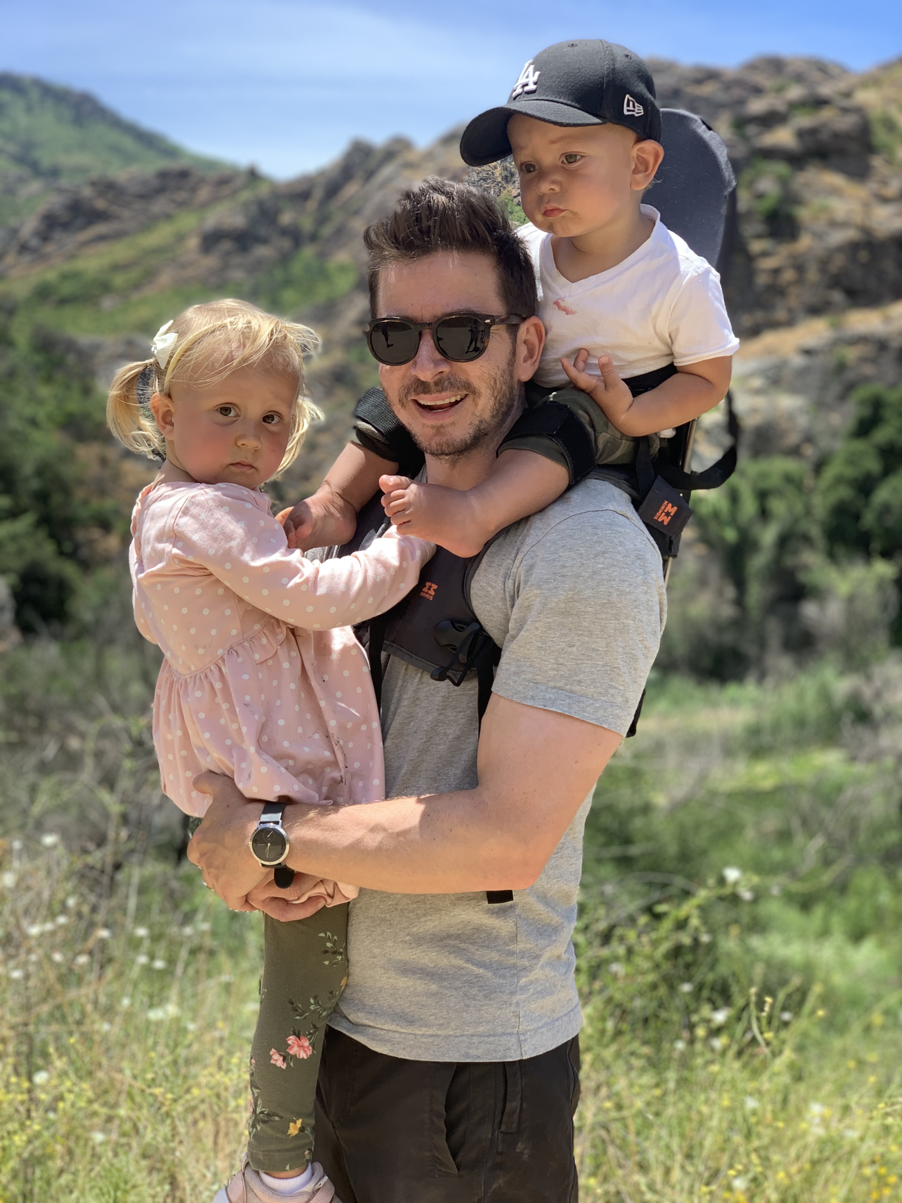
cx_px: 451
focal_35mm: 52
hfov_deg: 28.0
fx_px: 1807
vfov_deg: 36.8
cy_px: 602
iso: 16
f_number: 2.4
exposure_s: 1/452
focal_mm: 6
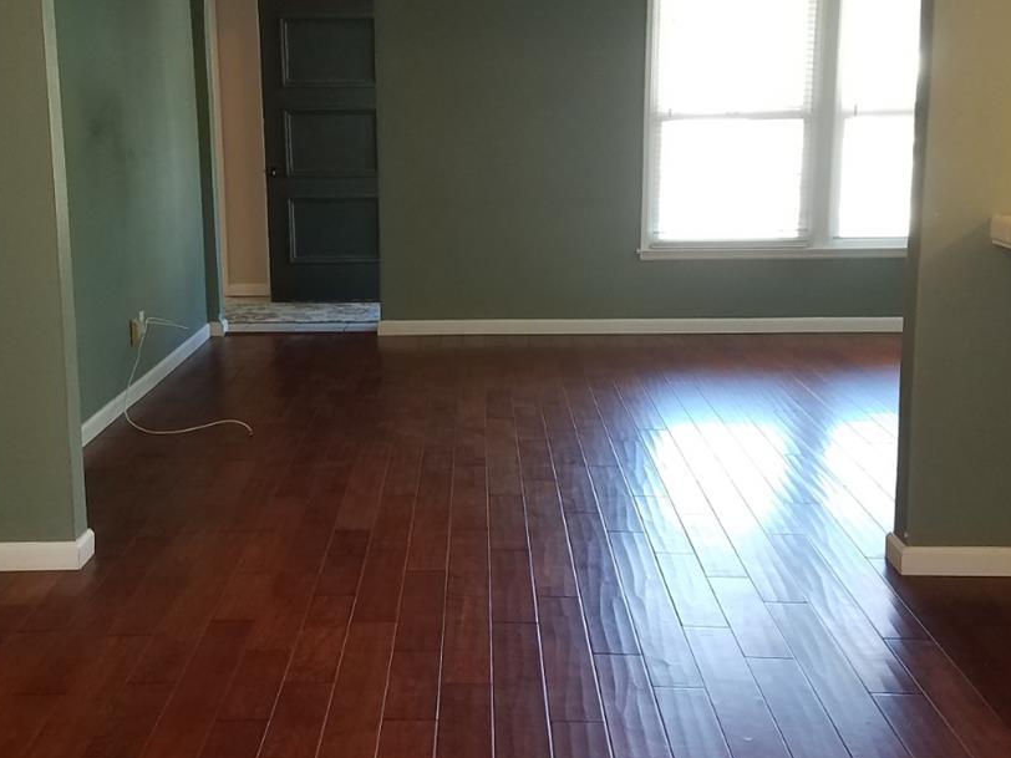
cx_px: 442
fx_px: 1402
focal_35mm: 48
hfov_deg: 39.6
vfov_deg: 30.2
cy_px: 320
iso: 100
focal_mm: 4.2
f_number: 1.7
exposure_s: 1/24
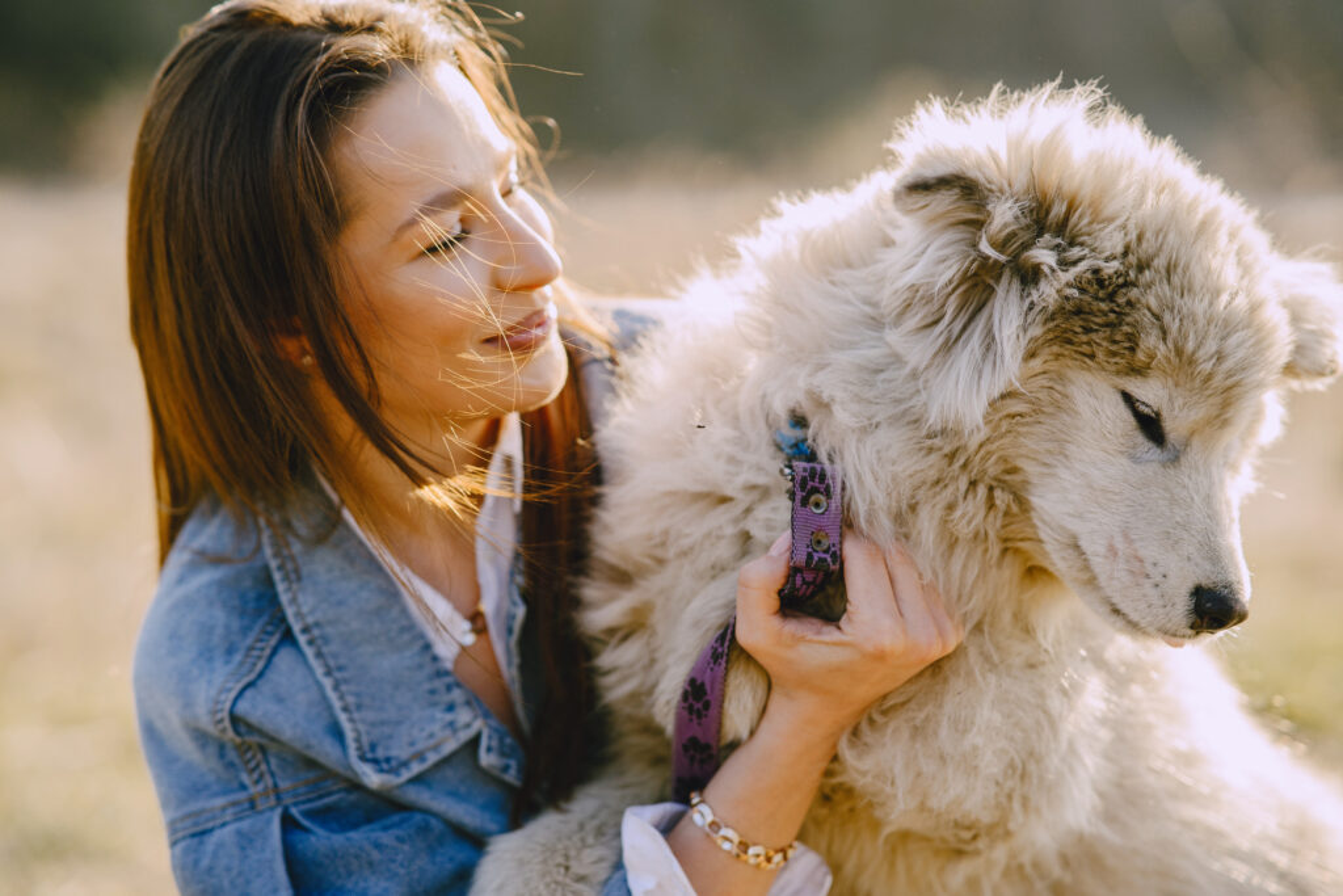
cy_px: 448
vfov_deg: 16.1
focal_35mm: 85
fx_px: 3171
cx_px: 672
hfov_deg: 23.9
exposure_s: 1/1250
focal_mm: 85
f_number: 2.5
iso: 400
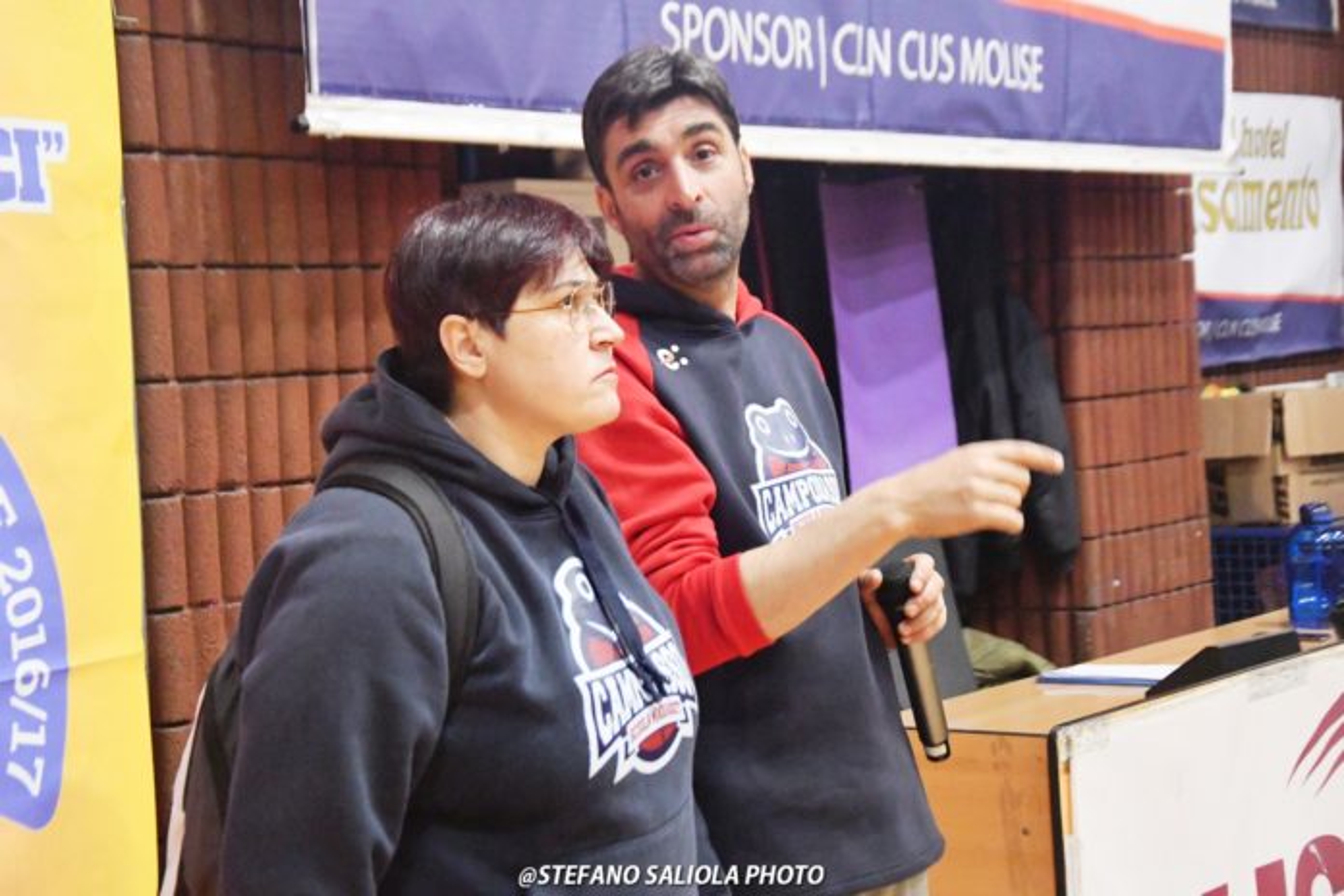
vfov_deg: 18.2
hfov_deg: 27.0
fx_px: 2800
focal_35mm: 75
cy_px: 448
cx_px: 672
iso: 12800
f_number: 5
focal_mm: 50
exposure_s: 1/80
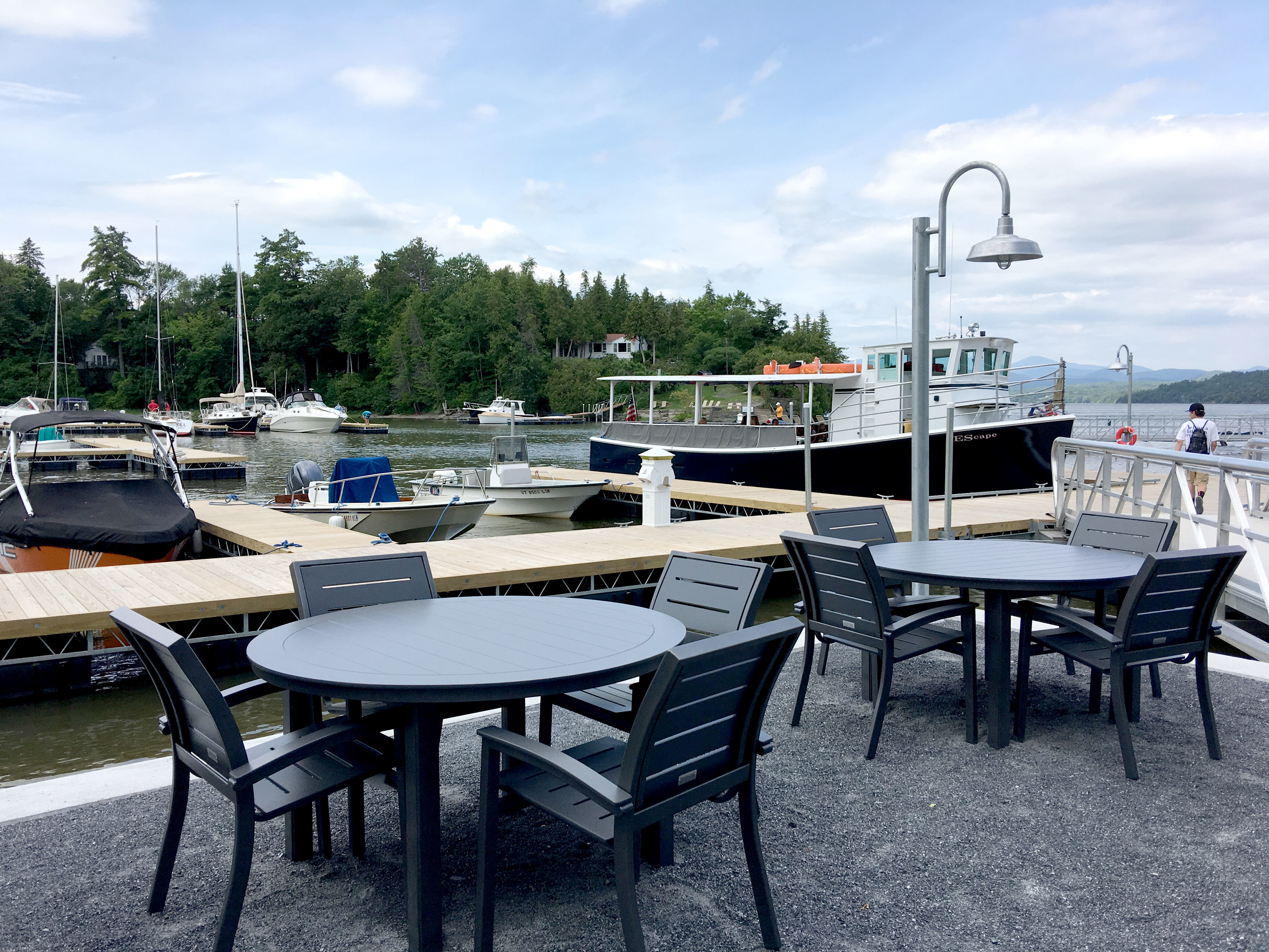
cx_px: 634
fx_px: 1063
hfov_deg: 61.7
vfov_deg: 48.2
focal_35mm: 29
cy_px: 476
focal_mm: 4.15
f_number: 2.2
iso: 25
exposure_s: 1/1183
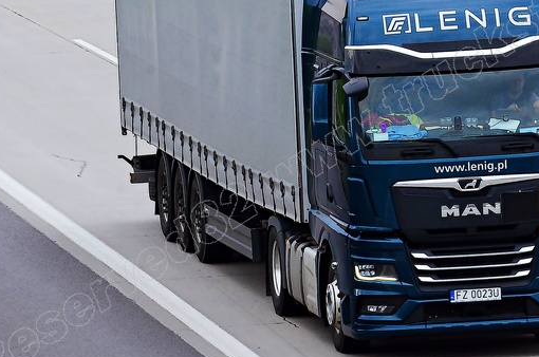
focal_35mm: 459
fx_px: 6856
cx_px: 361
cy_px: 128
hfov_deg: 4.5
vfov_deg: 3.0
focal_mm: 195
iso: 1250
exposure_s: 1/640
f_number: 13
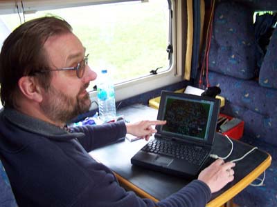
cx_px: 138
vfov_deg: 37.7
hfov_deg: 49.0
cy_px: 104
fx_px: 304
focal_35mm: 38
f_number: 2.8
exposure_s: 1/30
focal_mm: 6.3
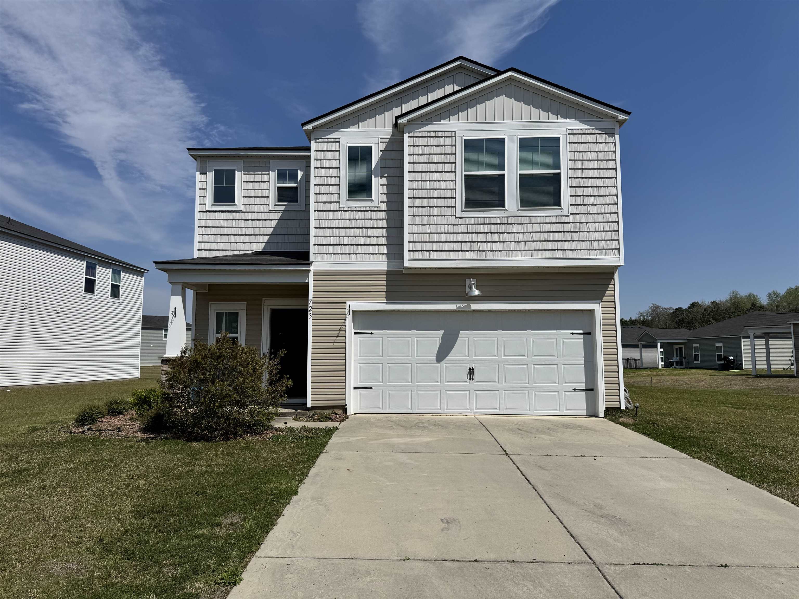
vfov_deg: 56.8
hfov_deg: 71.6
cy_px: 300
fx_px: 554
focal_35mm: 24
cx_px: 400
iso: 80
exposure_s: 1/12346
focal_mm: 6.76
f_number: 1.78
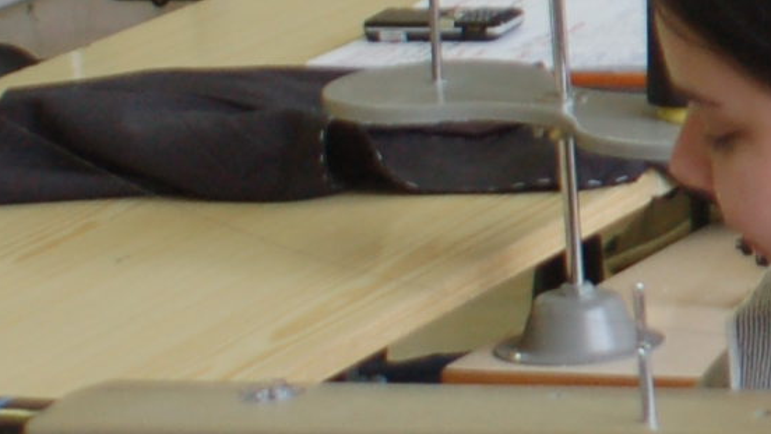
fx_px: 6995
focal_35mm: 342
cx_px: 1448
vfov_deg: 3.5
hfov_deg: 6.2
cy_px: -236
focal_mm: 40
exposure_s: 1/125
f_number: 4.2
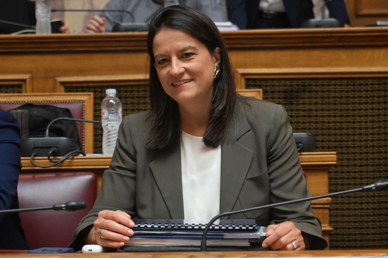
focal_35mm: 81
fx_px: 873
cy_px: 129
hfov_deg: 25.1
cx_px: 194
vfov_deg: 16.9
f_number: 4
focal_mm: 54
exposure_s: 1/400
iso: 3200
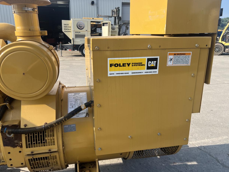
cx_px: 111
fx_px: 179
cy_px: 86
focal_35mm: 27
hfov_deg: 65.3
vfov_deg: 51.3
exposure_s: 1/1779
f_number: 1.5
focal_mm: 5.7
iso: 50
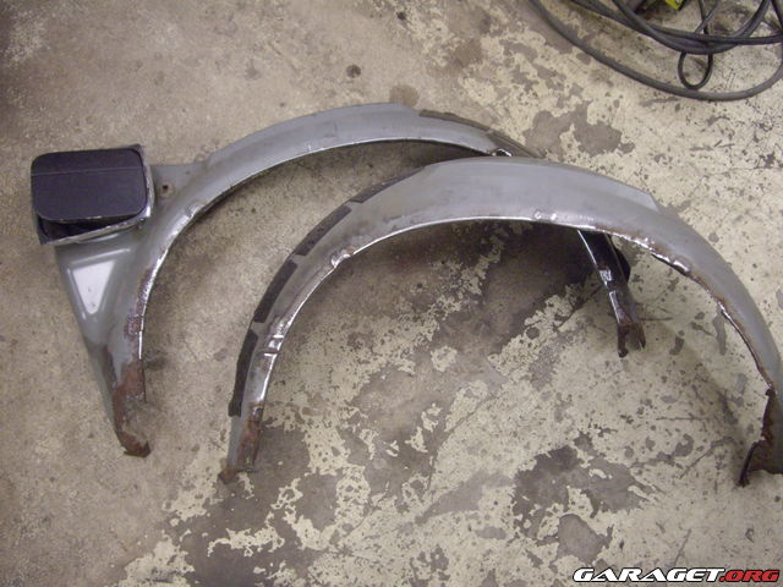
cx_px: 392
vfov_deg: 37.7
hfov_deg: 49.0
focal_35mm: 38
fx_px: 860
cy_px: 294
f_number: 2.8
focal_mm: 7.9
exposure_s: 1/40
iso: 400
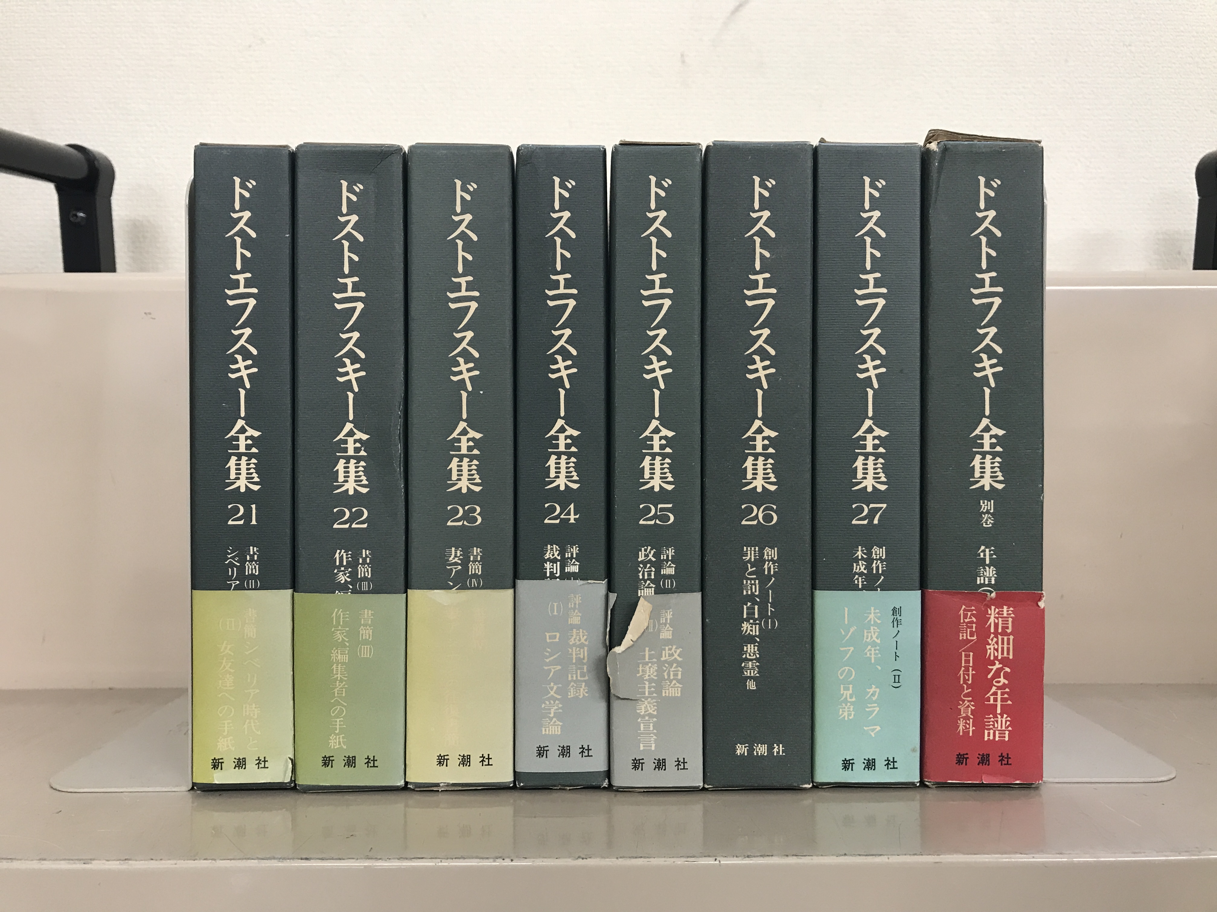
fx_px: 984
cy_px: 456
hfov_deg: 63.4
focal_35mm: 28
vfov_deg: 49.7
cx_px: 608
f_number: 1.8
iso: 40
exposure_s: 1/17
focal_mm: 3.99
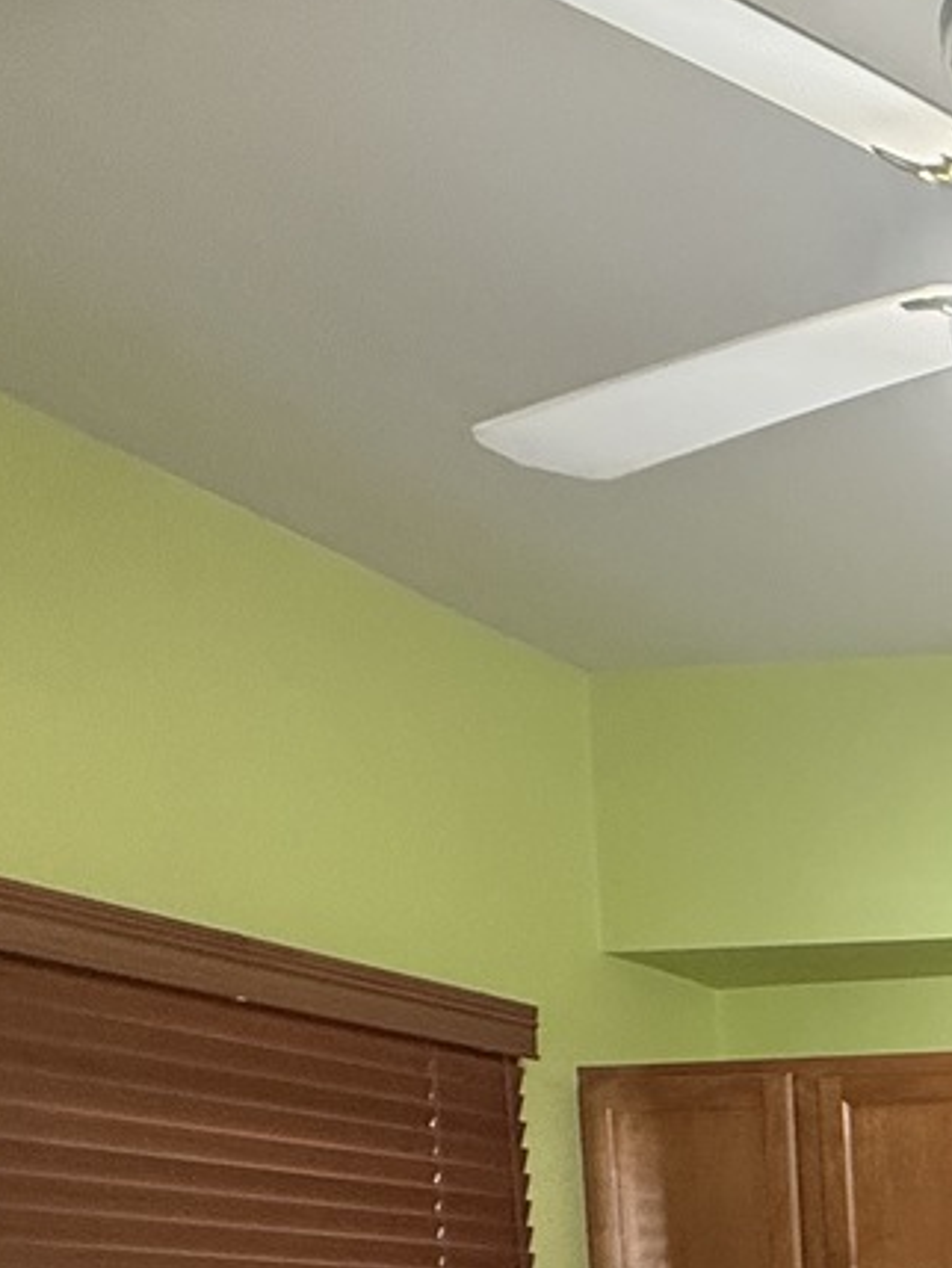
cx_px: 1945
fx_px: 1723
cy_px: 1504
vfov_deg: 33.3
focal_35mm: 47
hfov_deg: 18.5
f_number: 2.2
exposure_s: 1/60
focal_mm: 2.22
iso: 200
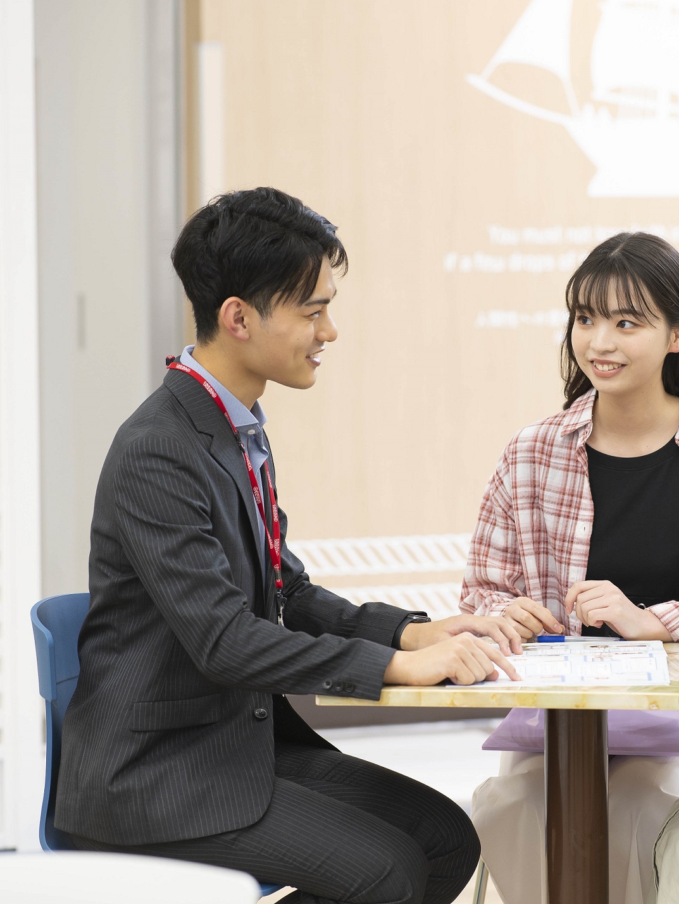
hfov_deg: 9.3
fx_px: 4183
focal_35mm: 160
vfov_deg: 12.3
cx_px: 559
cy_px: 461
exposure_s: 1/125
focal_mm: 105
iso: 500
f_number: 2.8
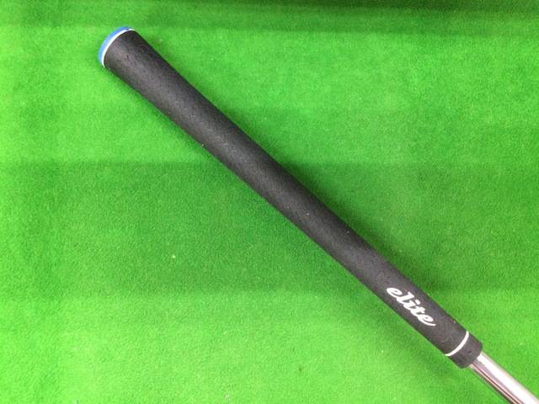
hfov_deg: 58.4
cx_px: 270
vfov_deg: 45.4
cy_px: 202
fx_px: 483
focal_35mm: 31
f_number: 2.4
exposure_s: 1/24
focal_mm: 3.3
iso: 200
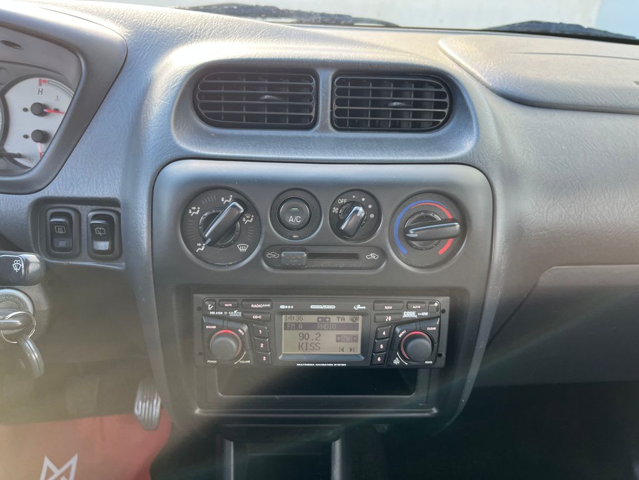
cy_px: 240
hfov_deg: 67.3
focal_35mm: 26
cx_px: 320
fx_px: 480
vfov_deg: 53.1
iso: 80
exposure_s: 1/121
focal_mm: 5.1
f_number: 1.6
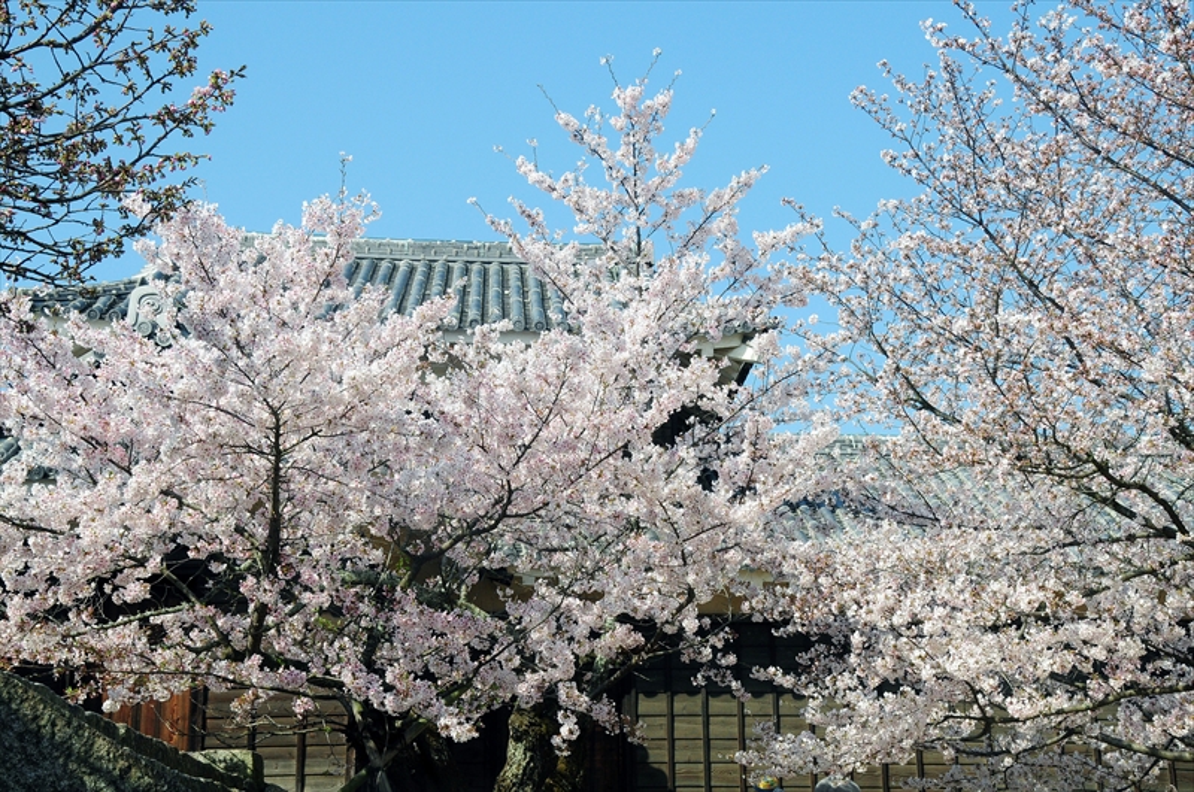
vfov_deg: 23.7
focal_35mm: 57
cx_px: 597
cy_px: 396
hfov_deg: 35.1
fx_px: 1888
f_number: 10
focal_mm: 38
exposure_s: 1/400
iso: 400
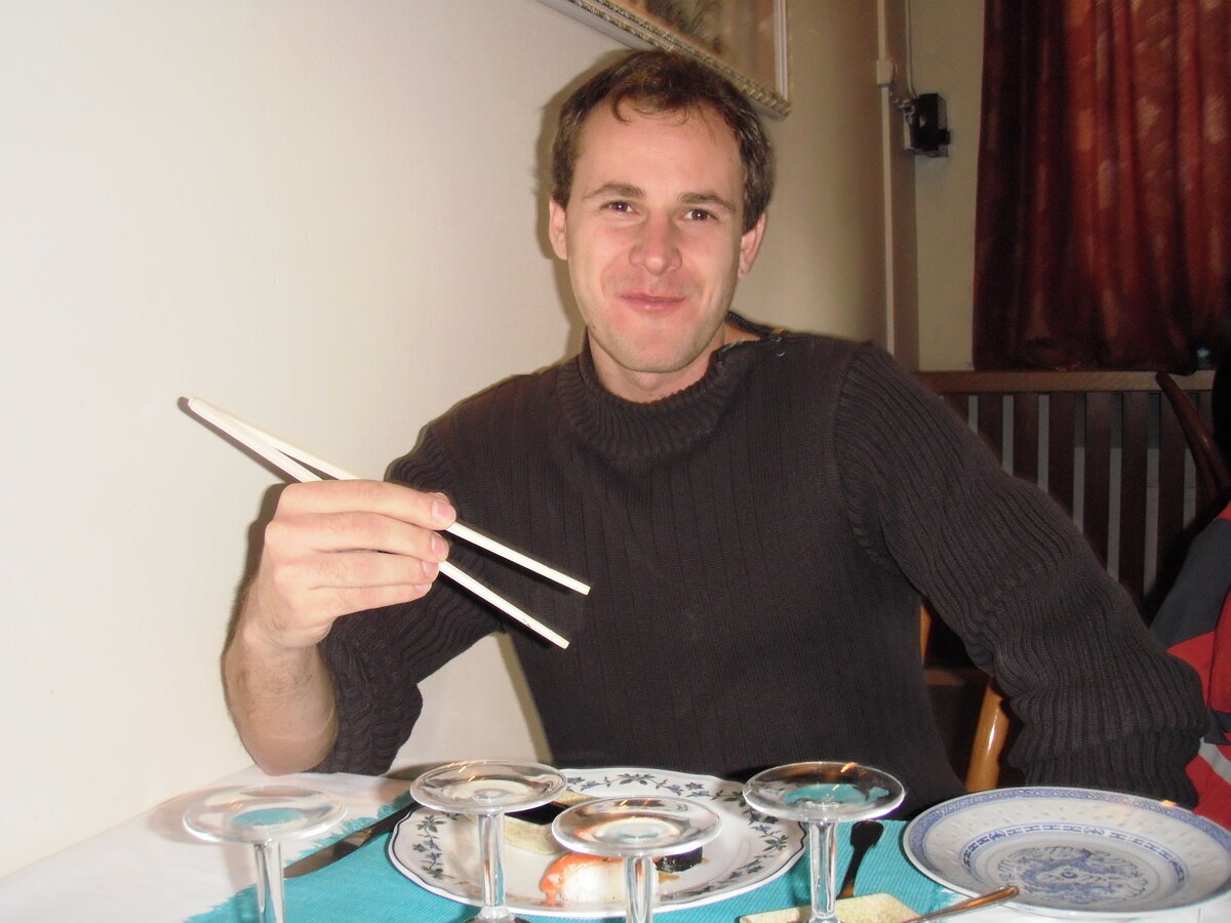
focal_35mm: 38
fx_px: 1351
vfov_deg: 37.7
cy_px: 462
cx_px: 616
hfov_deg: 49.0
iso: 200
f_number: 3.5
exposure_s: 1/30
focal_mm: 6.7
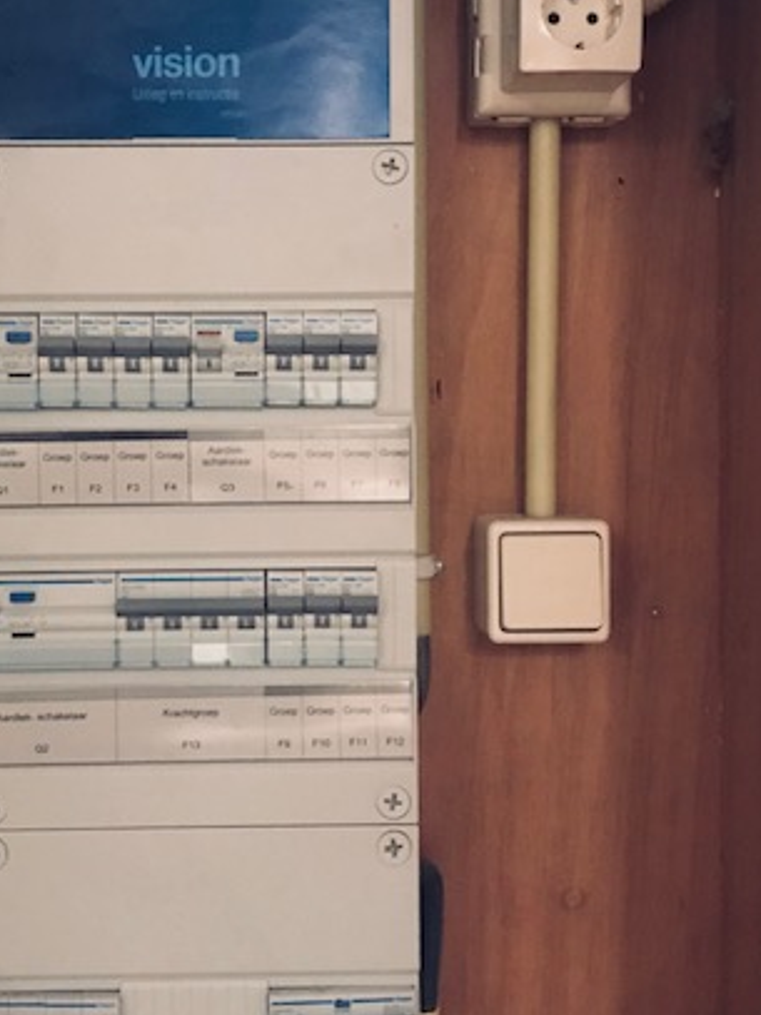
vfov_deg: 42.9
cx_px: 230
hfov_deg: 32.5
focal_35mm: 44
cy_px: 476
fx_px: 1290
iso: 125
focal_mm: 3.99
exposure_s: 1/4
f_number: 1.8
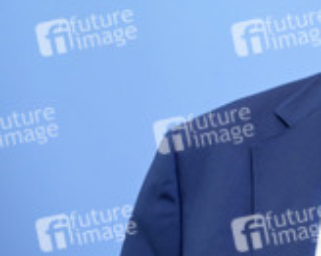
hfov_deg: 9.8
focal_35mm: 193
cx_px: 426
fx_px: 1832
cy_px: -16
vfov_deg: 8.0
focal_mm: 75
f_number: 4
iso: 4000
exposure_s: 1/1000
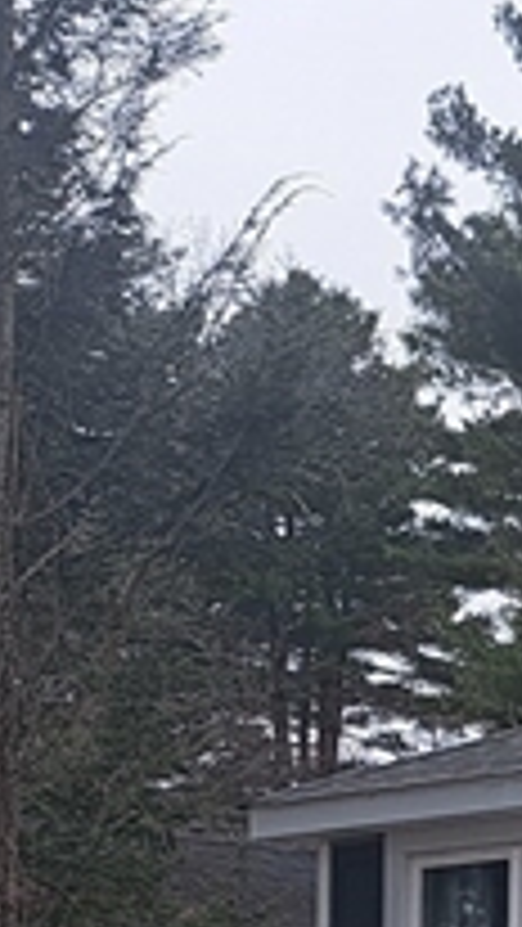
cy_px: 1107
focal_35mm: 130
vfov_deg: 15.9
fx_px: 3196
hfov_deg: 7.4
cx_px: 1890
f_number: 1.8
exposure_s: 1/323
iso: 50
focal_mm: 5.23
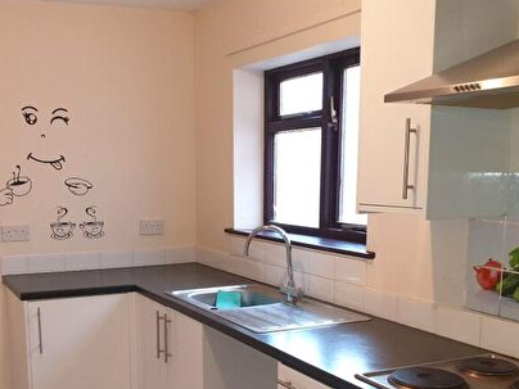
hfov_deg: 41.8
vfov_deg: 31.4
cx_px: 199
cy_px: 311
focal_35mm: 45
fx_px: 675
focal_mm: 4.3
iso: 100
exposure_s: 1/25
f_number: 2.4
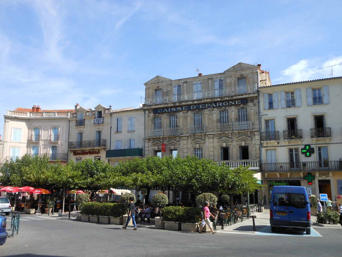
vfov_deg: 42.9
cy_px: 128
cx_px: 171
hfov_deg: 55.4
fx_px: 326
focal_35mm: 33
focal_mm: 6
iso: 80
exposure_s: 1/640
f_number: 3.5
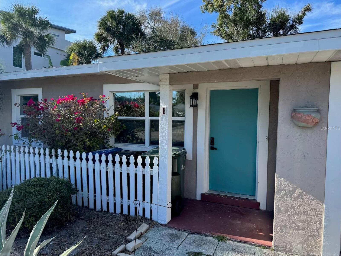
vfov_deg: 56.8
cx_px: 170
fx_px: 236
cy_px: 128
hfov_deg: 71.6
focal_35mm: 24
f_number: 1.78
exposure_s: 1/1678
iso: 80
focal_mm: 6.76
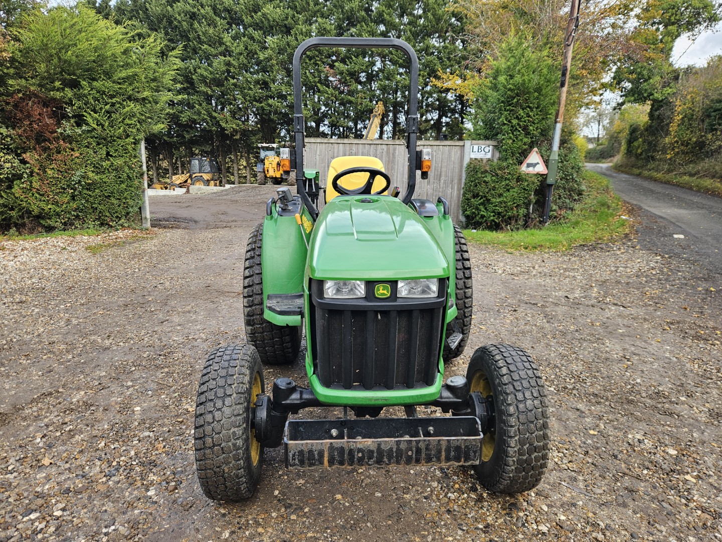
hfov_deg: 73.9
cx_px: 361
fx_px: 480
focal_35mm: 23
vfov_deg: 58.9
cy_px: 271
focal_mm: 5.4
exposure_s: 1/228
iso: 40
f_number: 1.8
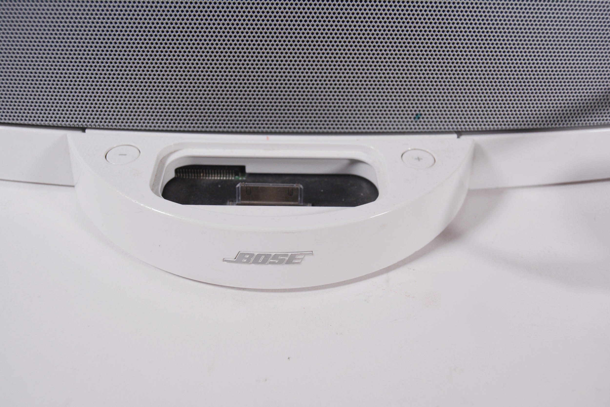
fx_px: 610
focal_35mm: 36
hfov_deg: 53.1
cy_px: 204
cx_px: 305
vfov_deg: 36.9
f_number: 5.6
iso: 250
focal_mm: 24
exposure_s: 1/125
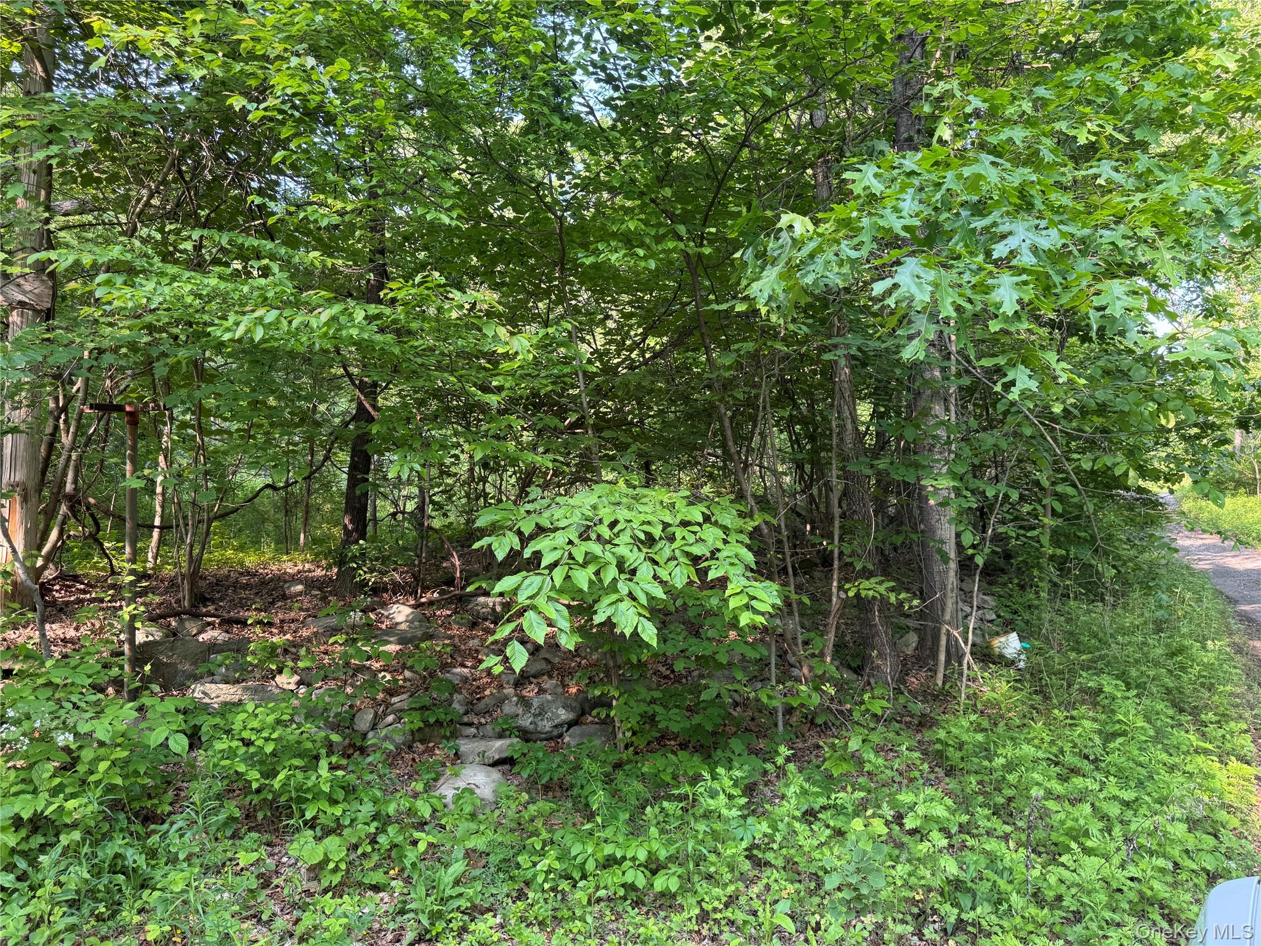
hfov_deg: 71.6
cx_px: 630
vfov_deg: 56.8
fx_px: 874
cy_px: 473
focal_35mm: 24
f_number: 1.78
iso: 80
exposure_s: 1/121
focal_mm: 6.76
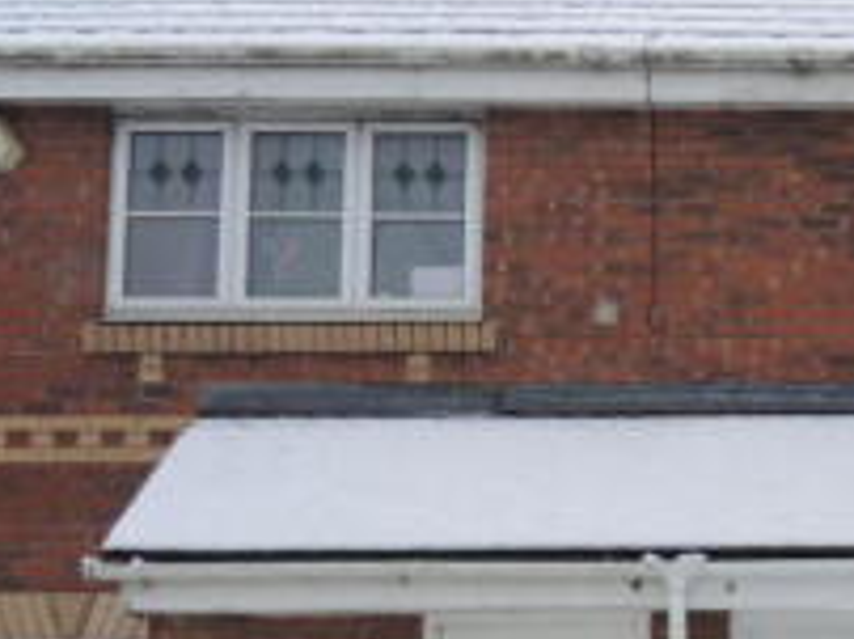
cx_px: 1072
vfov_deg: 17.8
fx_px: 1996
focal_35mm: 81
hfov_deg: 22.0
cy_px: 620
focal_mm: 6
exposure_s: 1/2000
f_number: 2
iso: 140
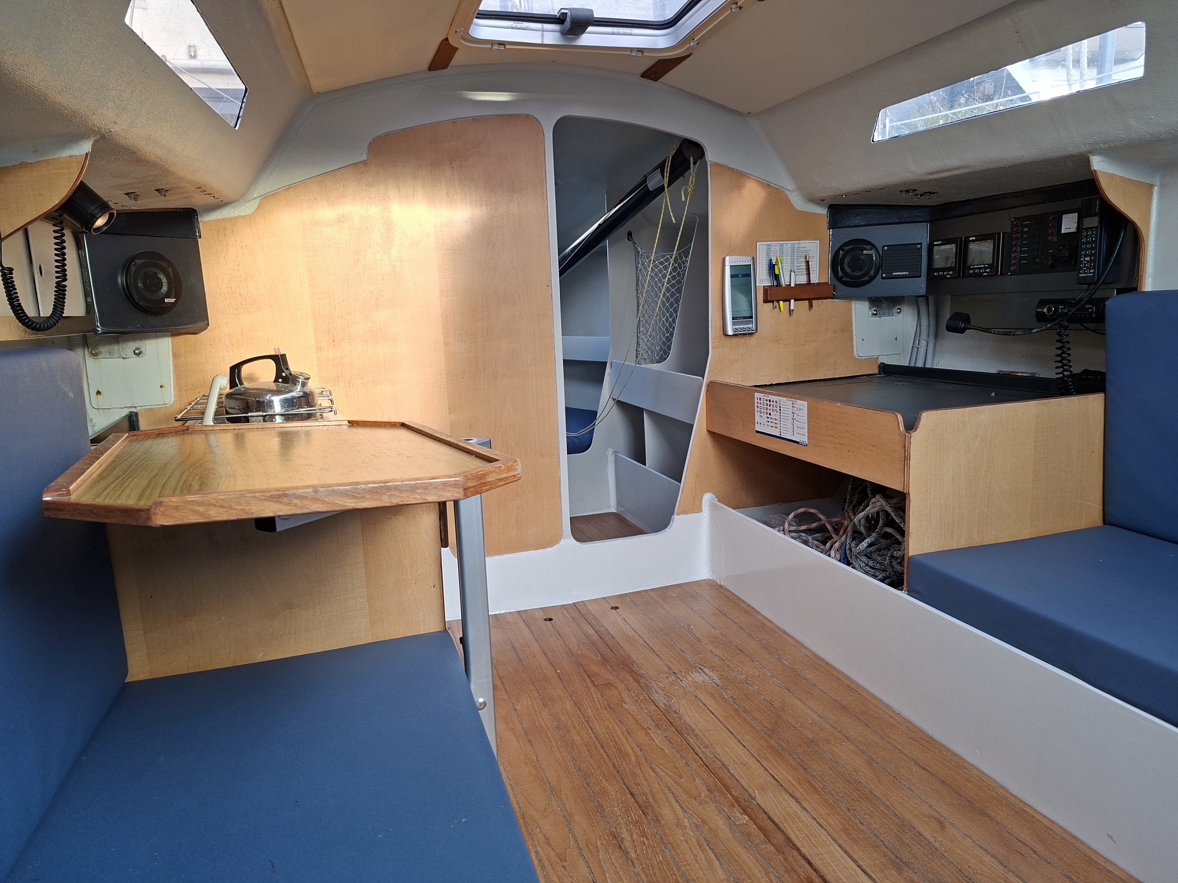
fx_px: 783
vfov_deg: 58.9
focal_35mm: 23
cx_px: 589
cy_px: 442
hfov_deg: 73.9
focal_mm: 5.54
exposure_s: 1/100
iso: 50
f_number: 1.8
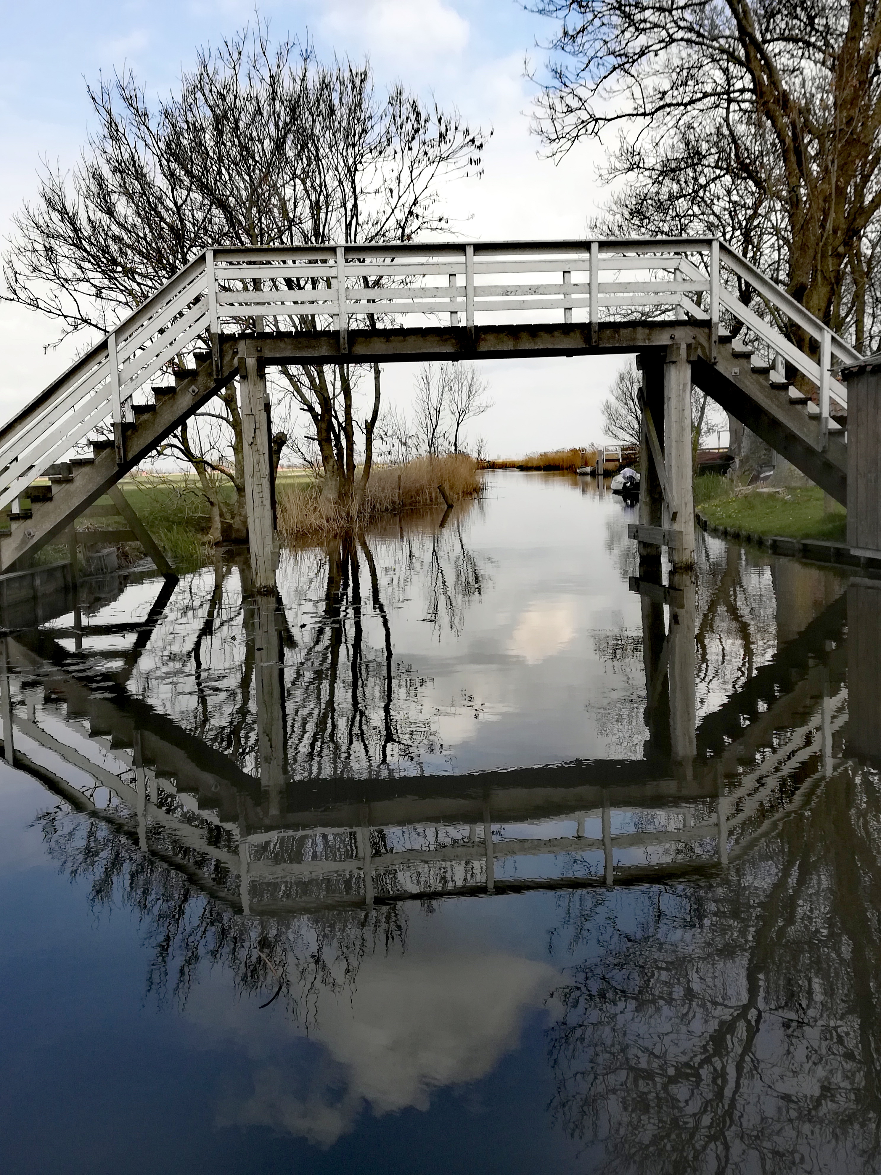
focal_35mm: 34
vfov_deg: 54.0
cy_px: 588
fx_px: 1154
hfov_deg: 41.8
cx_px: 440
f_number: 2.2
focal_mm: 3.83
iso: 50
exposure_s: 1/642
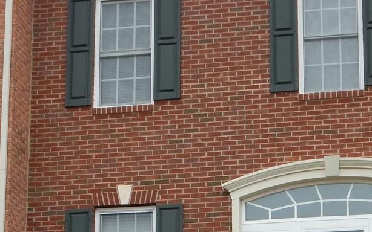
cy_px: 276
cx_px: 252
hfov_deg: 18.2
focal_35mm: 114
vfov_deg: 11.3
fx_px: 1156
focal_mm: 7.7
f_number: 3.6
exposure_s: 1/200
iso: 125
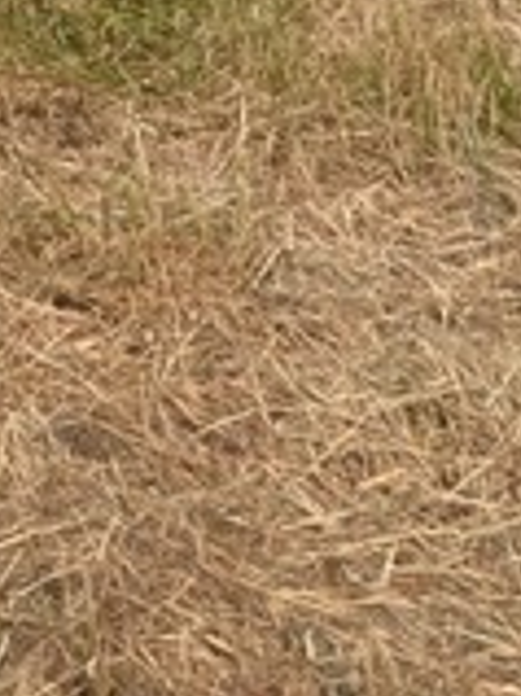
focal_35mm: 103
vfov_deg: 16.2
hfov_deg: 13.4
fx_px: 2070
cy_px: -547
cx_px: -293
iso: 42
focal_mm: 2.22
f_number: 2.2
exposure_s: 1/2041
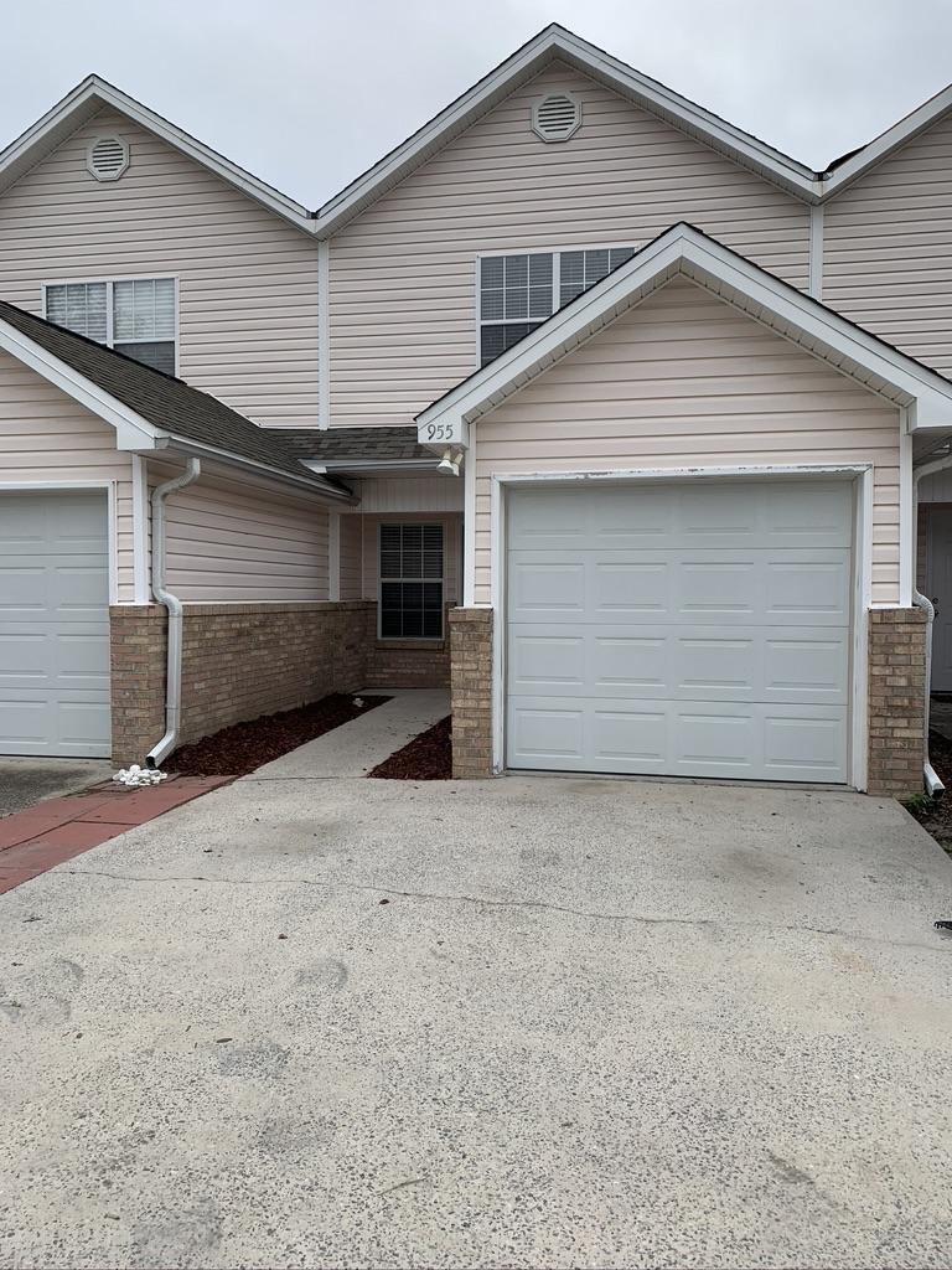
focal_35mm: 26
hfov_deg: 53.1
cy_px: 635
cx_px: 476
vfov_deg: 67.3
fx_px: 953
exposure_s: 1/1043
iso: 25
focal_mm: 4.25
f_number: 1.8
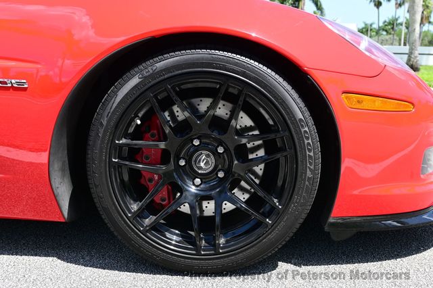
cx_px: 216
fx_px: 478
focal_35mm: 40
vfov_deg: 33.6
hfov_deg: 48.7
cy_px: 144
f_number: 6.3
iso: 100
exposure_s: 1/160
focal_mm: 26.5
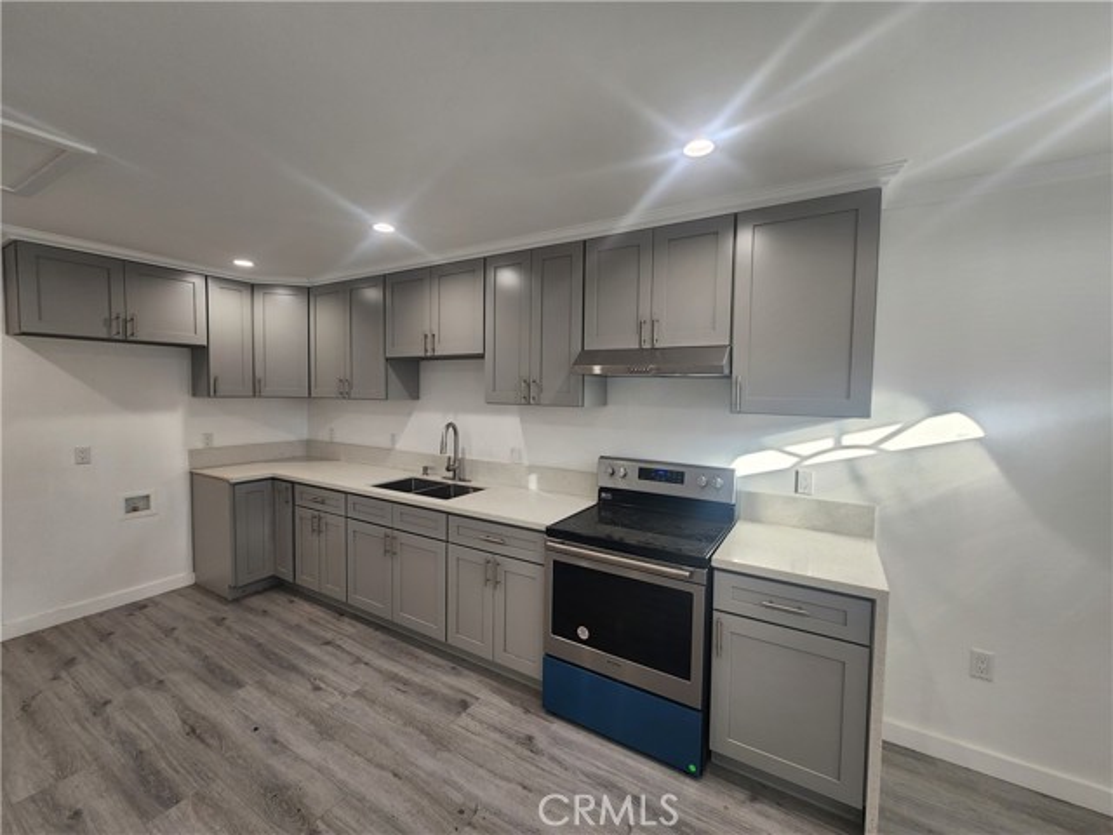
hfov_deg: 106.2
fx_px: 418
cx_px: 556
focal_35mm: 13
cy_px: 418
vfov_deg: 89.9
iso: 64
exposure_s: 1/60
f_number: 2.2
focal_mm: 2.2
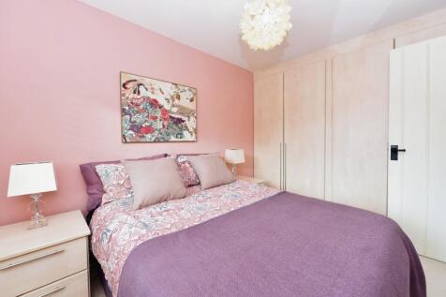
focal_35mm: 14
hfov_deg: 104.3
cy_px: 148
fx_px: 173
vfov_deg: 81.2
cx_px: 223
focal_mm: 14
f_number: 5.6
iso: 400
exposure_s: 1/15
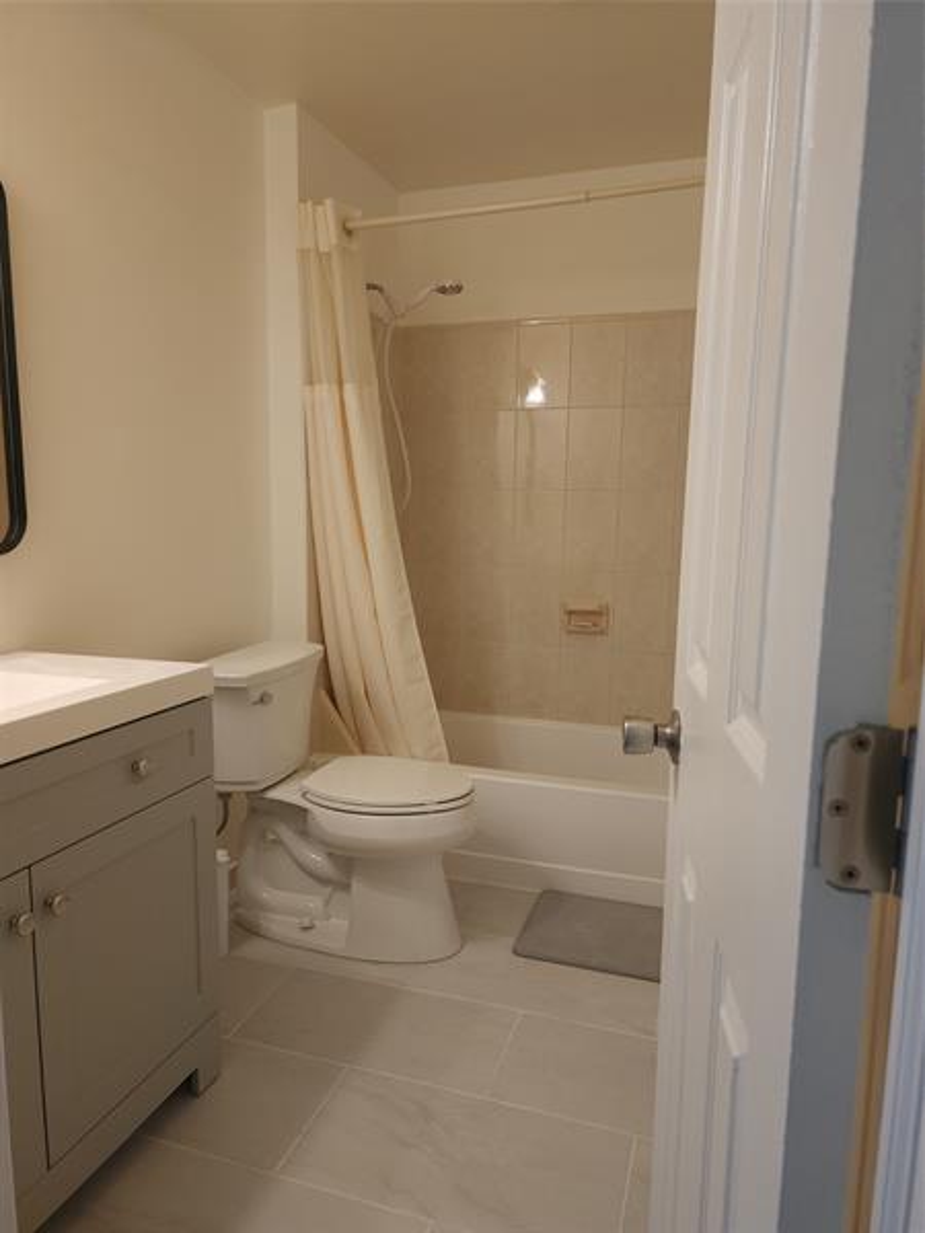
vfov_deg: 73.9
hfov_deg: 58.9
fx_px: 819
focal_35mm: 23
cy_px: 616
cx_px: 462
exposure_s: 1/60
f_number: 1.8
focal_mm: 6.4
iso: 125
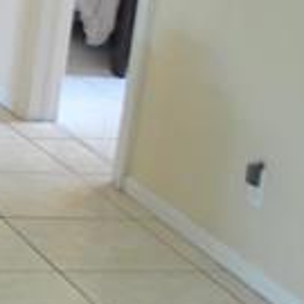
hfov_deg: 10.5
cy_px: 56
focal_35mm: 136
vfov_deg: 12.8
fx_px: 1351
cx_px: -493
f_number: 3.5
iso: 400
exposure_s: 1/13
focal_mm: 18
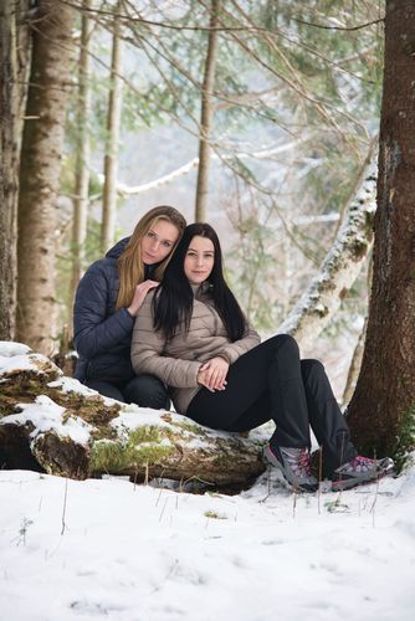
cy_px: 310
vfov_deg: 14.1
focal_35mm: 145
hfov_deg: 9.5
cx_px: 208
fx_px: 2504
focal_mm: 145
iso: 800
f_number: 6.3
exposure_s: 1/320
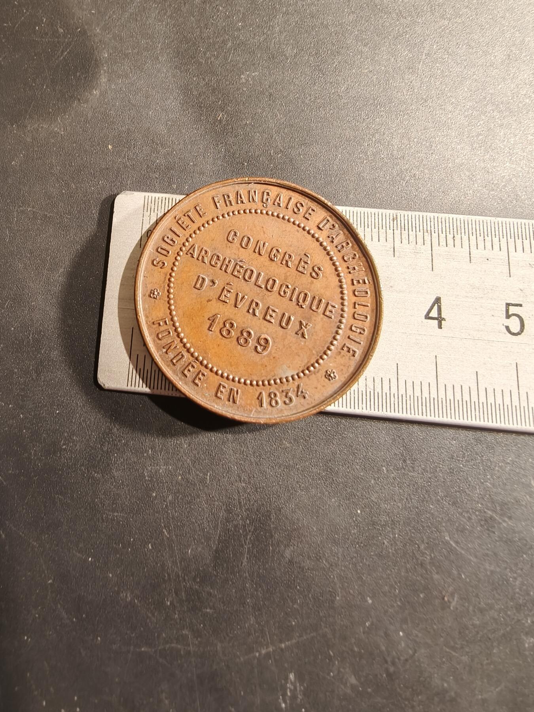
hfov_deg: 58.9
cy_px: 356
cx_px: 267
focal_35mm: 23
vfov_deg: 73.9
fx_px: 473
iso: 250
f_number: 2
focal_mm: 2.32
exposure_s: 1/50
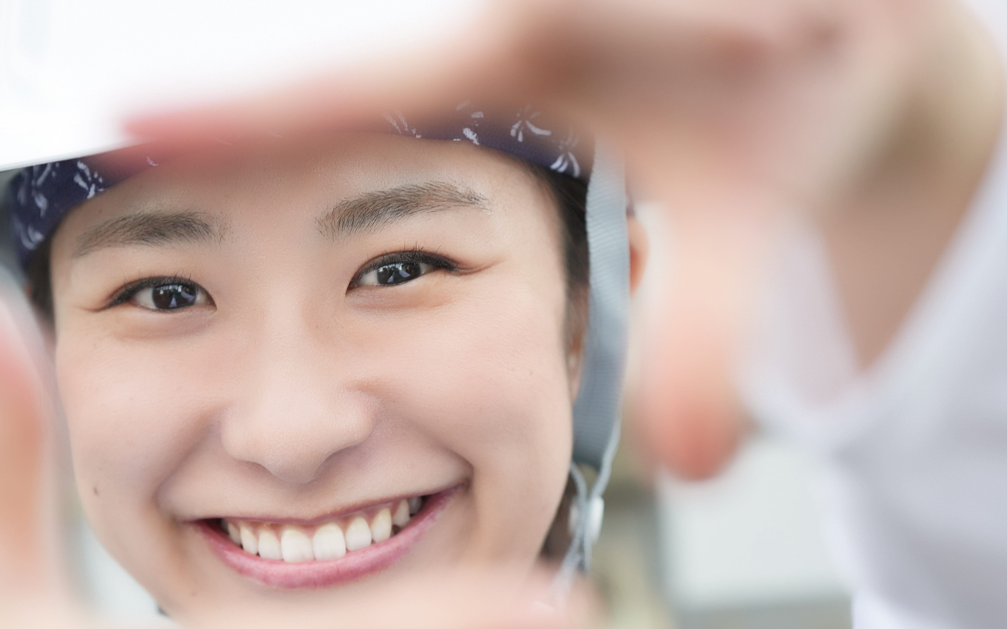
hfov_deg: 13.5
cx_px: 474
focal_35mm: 155
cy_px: 402
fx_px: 4254
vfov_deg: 8.5
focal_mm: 85
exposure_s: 1/250
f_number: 2.5
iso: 400
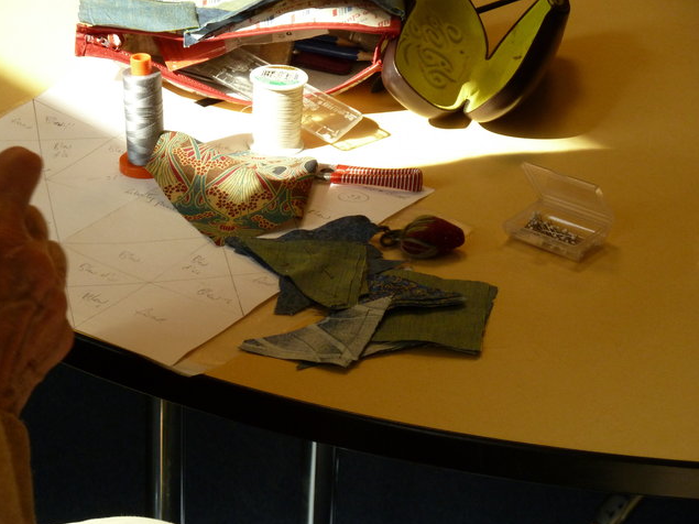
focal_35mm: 129
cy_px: 263
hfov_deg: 15.3
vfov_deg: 11.5
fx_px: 2604
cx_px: 348
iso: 320
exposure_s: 1/100
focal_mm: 21
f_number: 4.4
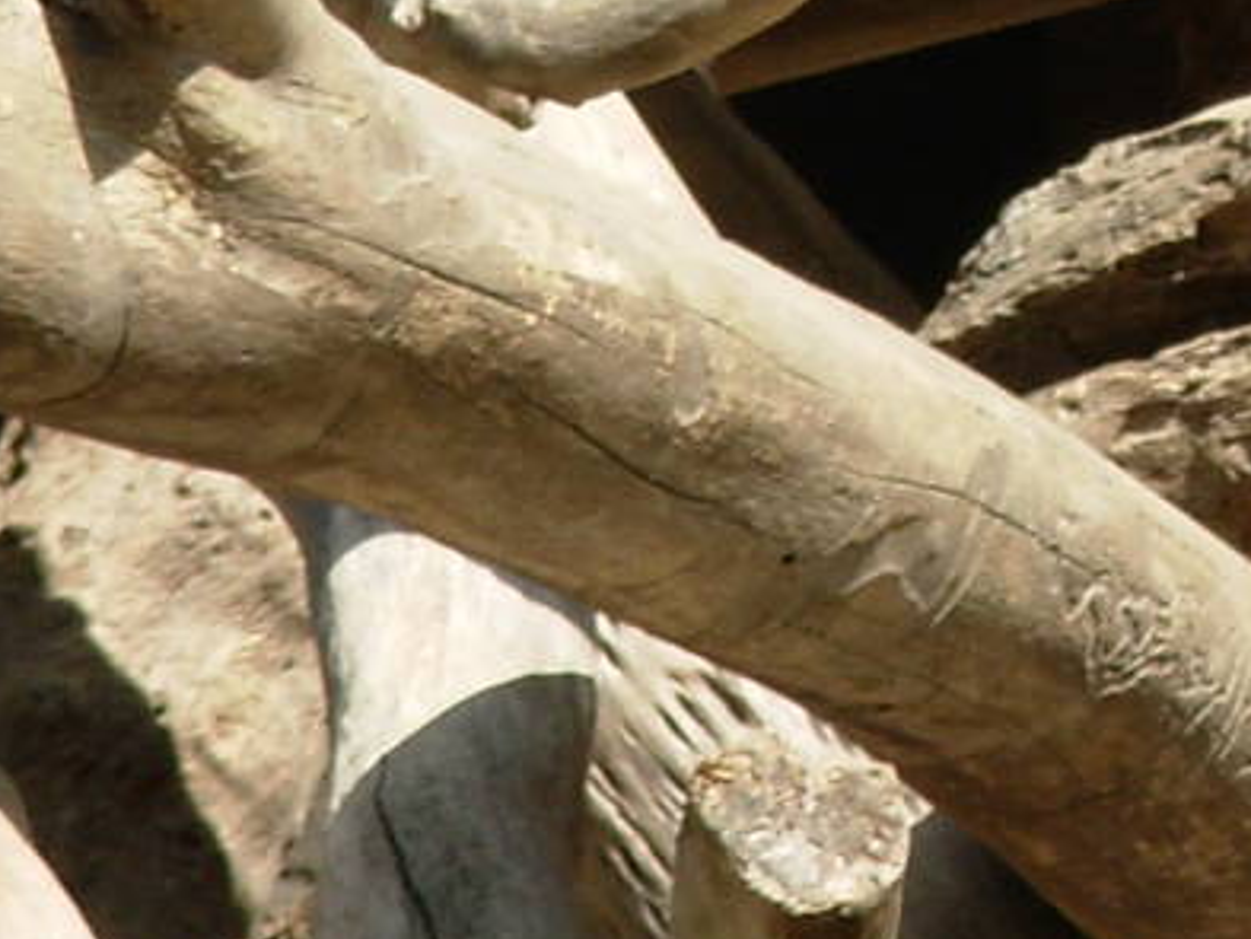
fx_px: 27944
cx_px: 2177
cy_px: -926
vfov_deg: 1.9
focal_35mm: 773
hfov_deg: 2.6
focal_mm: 31.4
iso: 50
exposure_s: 1/186
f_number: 5
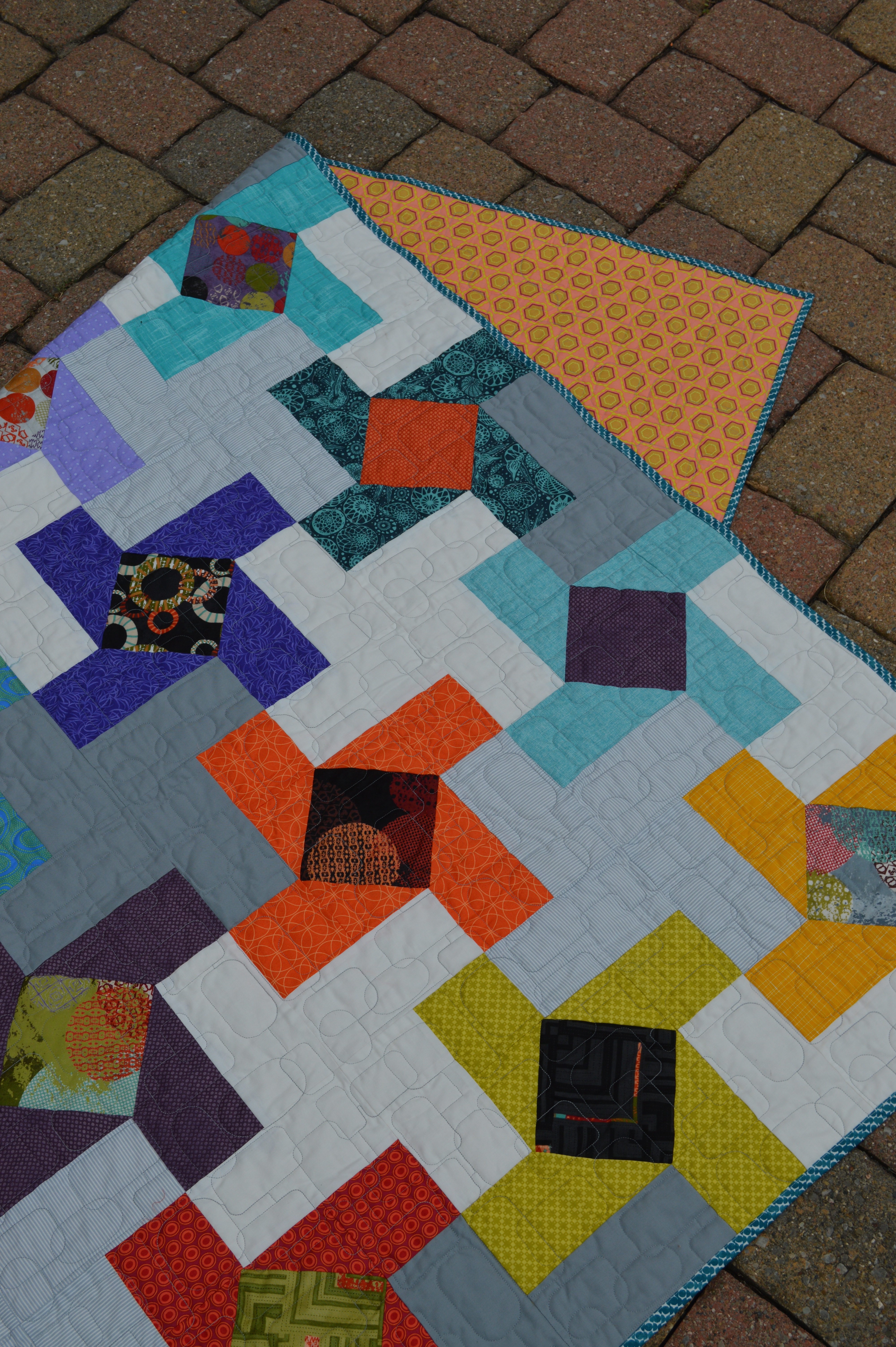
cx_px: 448
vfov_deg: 43.6
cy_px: 674
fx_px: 1683
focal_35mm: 45
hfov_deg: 29.8
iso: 100
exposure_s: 1/320
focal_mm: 30
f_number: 9
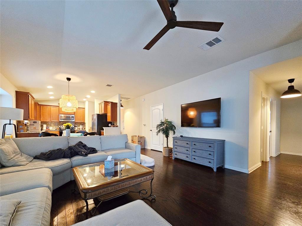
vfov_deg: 89.9
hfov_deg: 106.2
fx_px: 113
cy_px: 113
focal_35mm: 13
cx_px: 151
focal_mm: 2.2
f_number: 2.2
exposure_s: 1/30
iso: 640
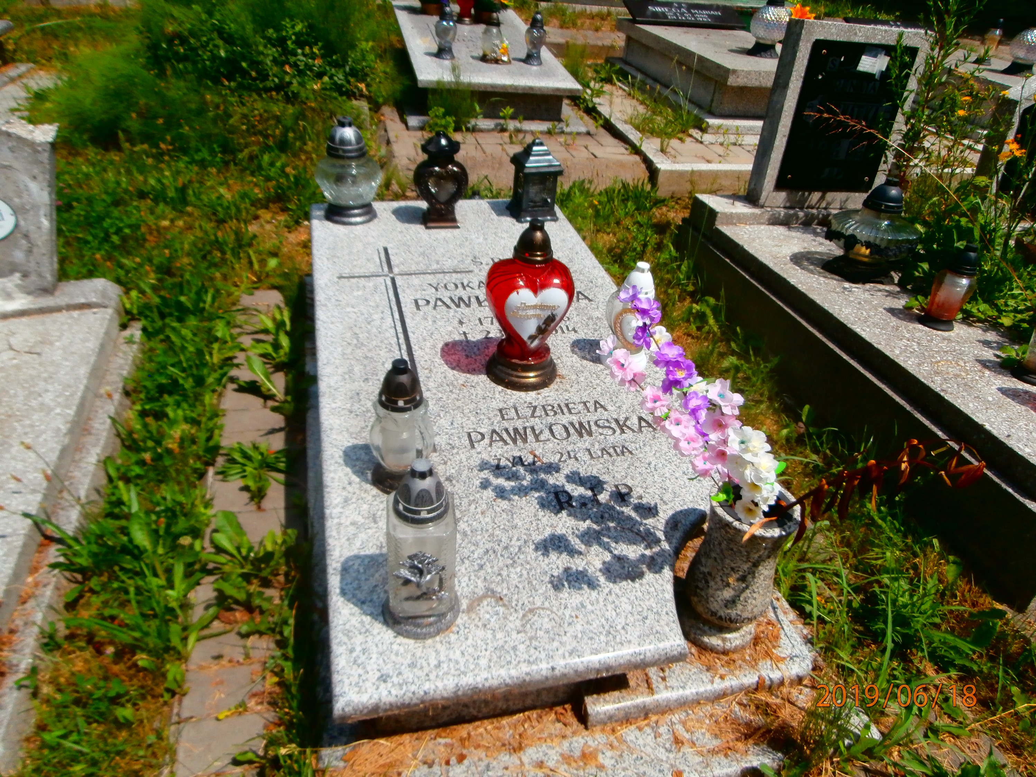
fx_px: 718
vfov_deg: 56.8
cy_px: 388
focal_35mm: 24
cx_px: 518
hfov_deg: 71.6
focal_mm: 4.2
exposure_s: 1/2000
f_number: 3
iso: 100
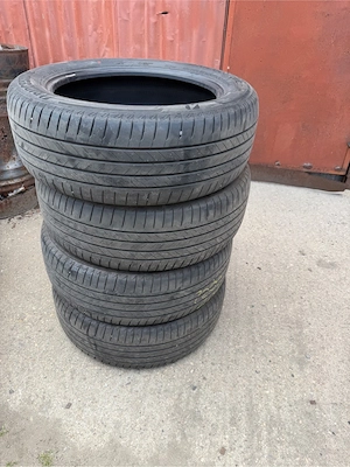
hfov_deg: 56.8
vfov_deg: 71.6
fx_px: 324
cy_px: 234
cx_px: 175
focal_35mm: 24
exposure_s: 1/440
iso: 80
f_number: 1.78
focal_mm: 6.76
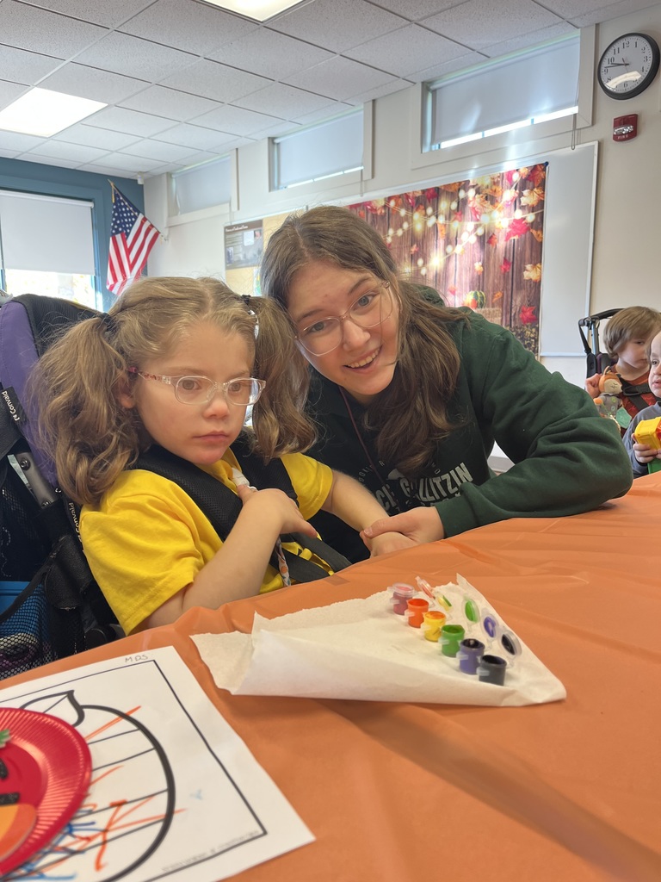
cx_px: 330
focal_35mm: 26
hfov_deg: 53.1
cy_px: 441
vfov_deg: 67.3
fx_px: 662
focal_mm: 5.1
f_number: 1.6
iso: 80
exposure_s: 1/60
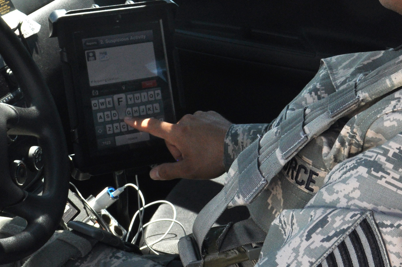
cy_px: 79
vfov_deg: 16.0
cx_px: 131
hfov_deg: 23.8
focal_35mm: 85
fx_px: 948
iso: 500
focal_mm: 24
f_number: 8
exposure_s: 1/250
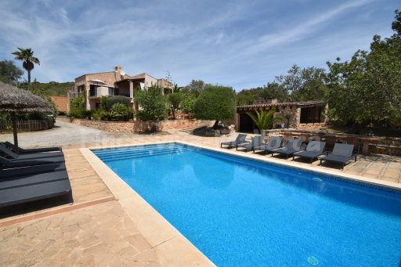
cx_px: 200
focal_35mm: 15
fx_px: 167
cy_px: 134
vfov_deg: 77.3
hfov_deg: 100.4
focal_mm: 10
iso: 200
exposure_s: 1/400
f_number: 10
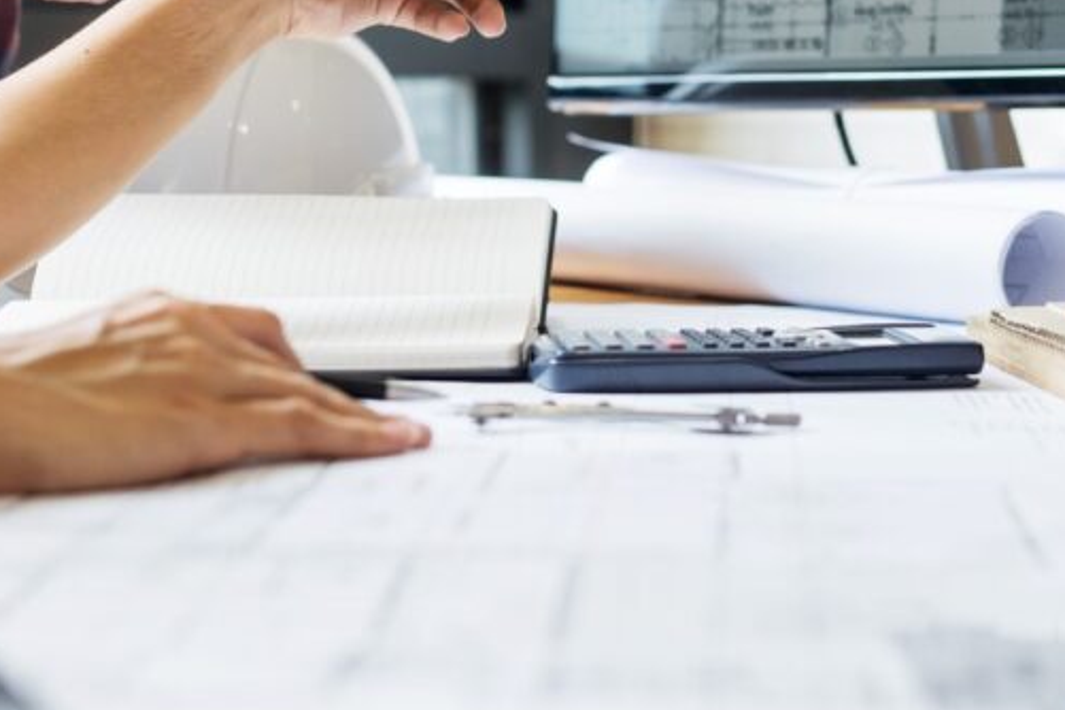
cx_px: 463
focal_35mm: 105
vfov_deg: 13.0
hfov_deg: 19.4
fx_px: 3106
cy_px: 105
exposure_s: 1/160
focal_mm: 35
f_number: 2.8
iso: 250
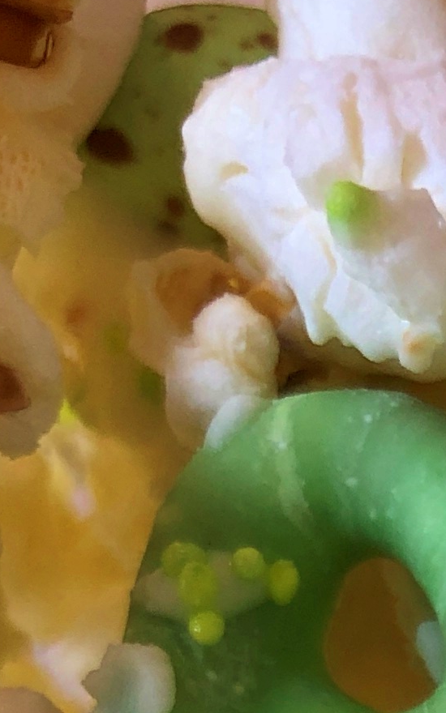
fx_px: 2645
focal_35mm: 136
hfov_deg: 9.2
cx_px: 813
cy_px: 1440
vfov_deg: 13.2
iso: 32
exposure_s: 1/33
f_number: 1.8
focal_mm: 3.99
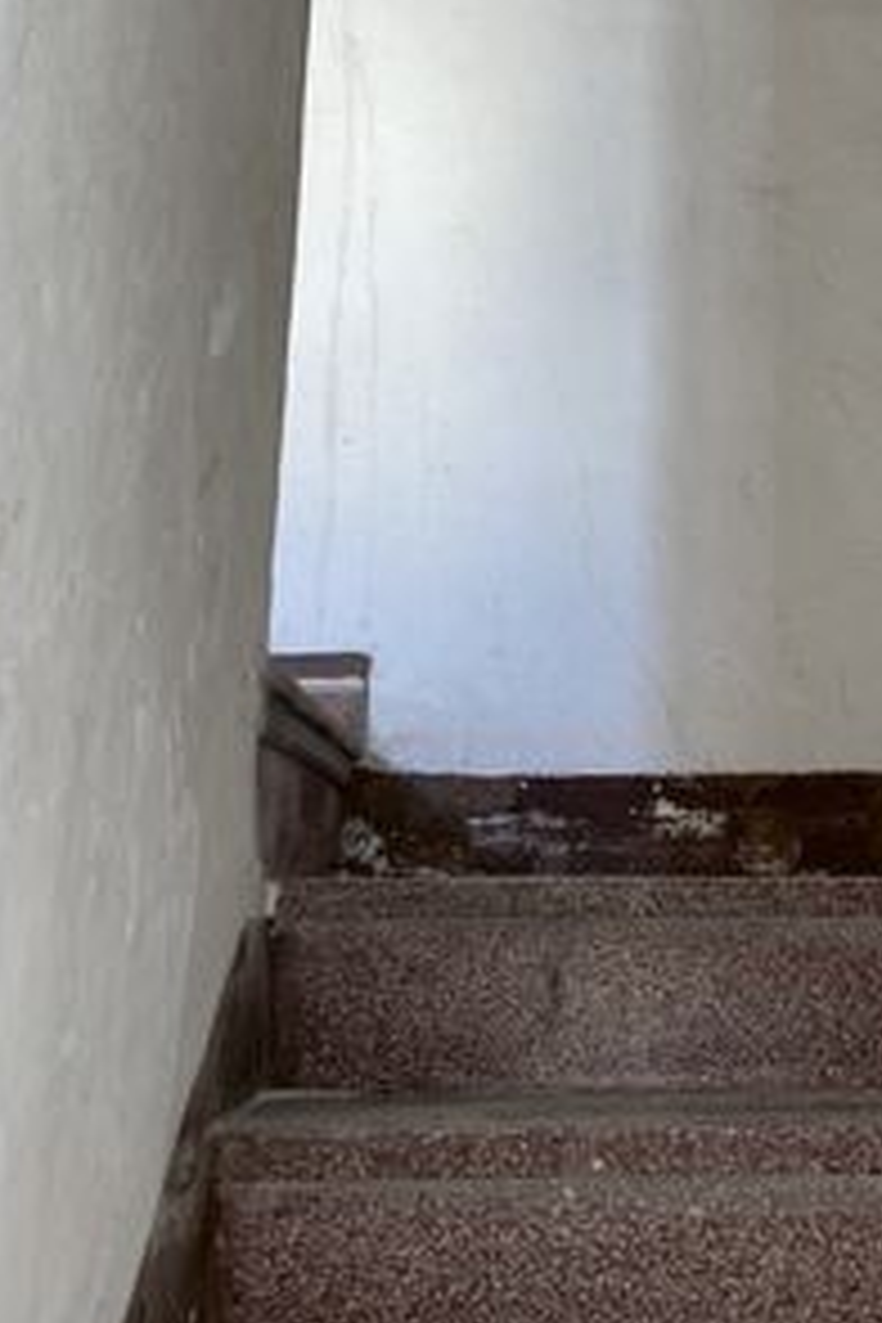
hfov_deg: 27.0
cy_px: 400
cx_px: 700
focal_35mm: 49
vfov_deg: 39.7
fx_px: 1801
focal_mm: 5.1
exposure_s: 1/23
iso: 64
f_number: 1.6
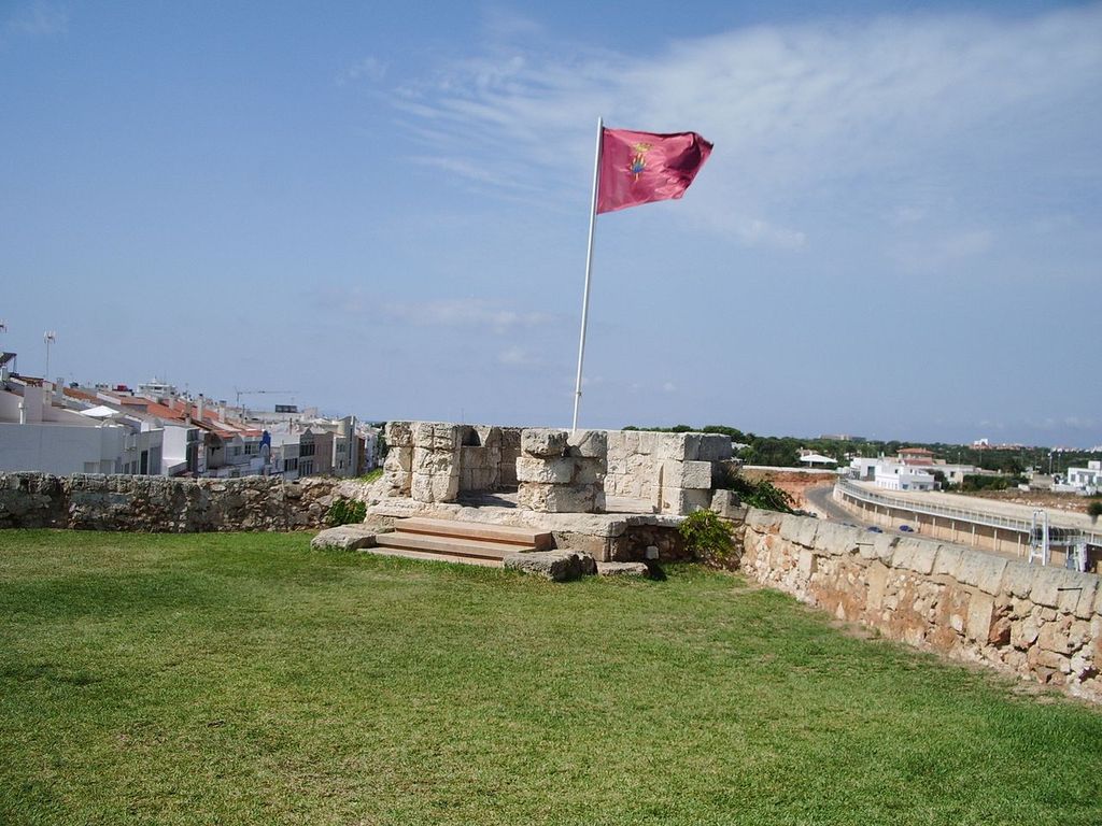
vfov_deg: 40.7
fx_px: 1114
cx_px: 551
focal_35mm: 35
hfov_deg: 52.6
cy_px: 413
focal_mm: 5.8
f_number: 4.3
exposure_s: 1/800
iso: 50
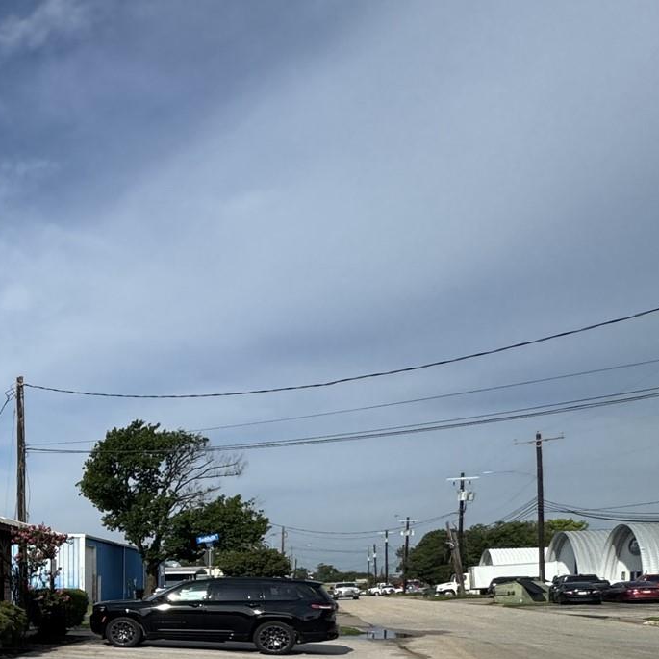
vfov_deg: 40.8
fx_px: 797
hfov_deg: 30.0
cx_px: -289
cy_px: 616
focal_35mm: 37
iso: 50
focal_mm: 2.22
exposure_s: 1/2208
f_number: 2.2
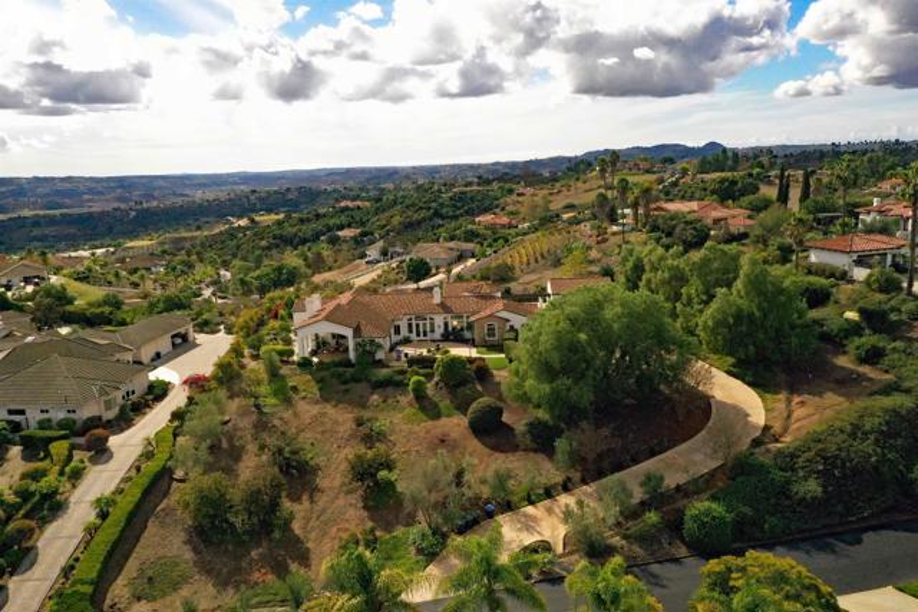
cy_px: 306
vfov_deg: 46.4
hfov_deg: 65.5
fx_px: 714
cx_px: 459
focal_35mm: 28
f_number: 5.6
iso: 1600
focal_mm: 10.26
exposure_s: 1/320
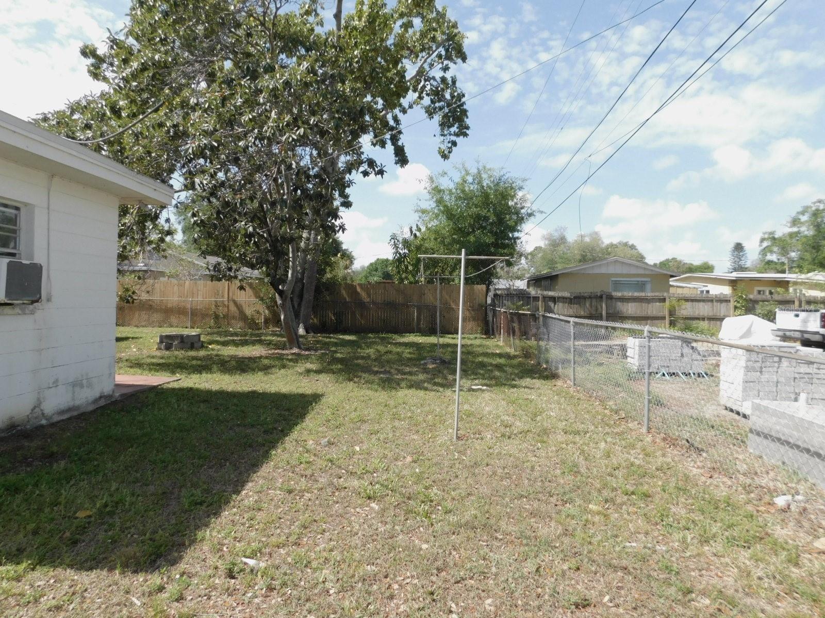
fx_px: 548
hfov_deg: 73.9
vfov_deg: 58.9
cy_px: 309
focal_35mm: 23
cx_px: 412
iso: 125
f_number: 3
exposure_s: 1/800
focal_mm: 4
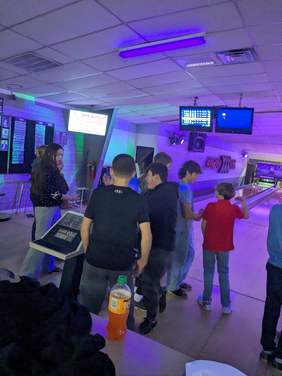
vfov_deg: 65.3
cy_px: 188
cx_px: 141
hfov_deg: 51.4
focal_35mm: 27
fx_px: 293
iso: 542
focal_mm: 4.38
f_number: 1.73
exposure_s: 1/60
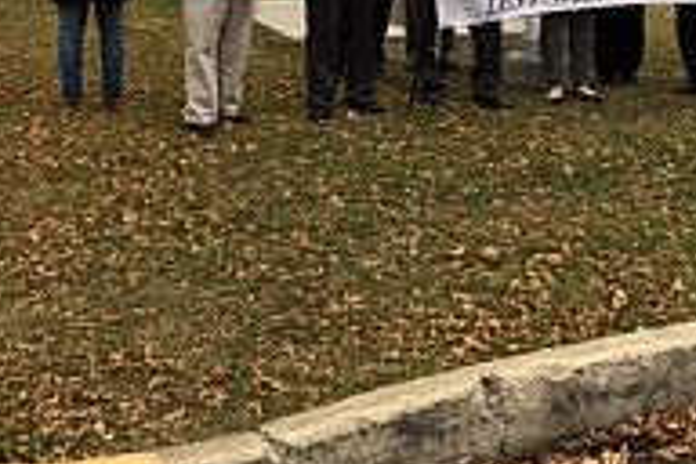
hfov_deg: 31.8
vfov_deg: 20.7
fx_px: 1218
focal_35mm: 63
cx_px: 290
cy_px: -18
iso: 40
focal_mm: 4.15
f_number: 2.2
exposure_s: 1/120
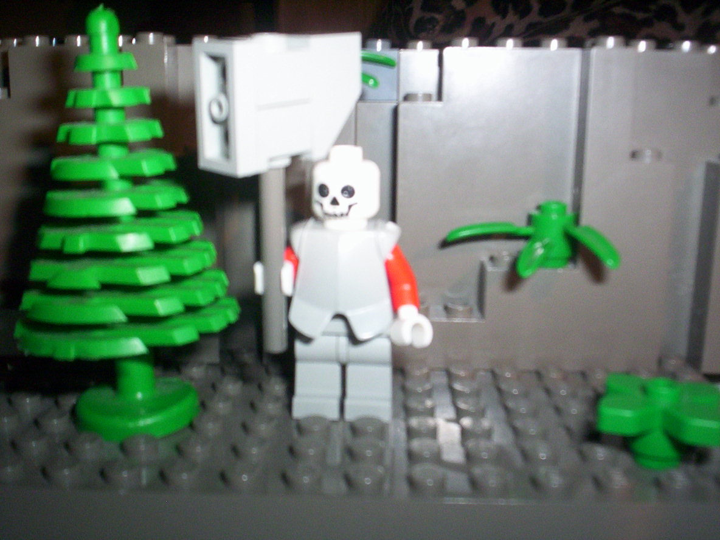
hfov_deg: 49.0
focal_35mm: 38
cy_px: 270
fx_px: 790
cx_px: 360
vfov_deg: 37.7
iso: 140
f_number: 4.5
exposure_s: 1/60
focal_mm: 4.99
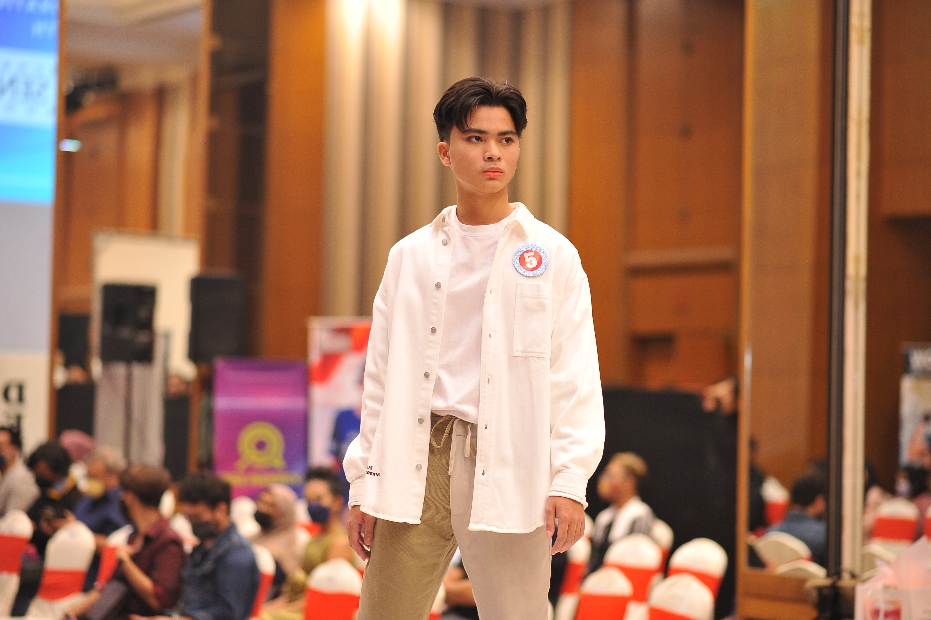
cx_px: 466
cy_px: 310
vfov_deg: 16.1
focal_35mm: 85
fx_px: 2197
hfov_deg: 23.9
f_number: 2
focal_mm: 85
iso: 1250
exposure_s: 1/125
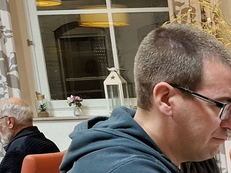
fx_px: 667
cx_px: 391
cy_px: 268
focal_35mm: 100
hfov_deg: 16.9
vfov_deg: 13.8
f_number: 1.8
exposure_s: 1/33
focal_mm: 5.54
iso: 320
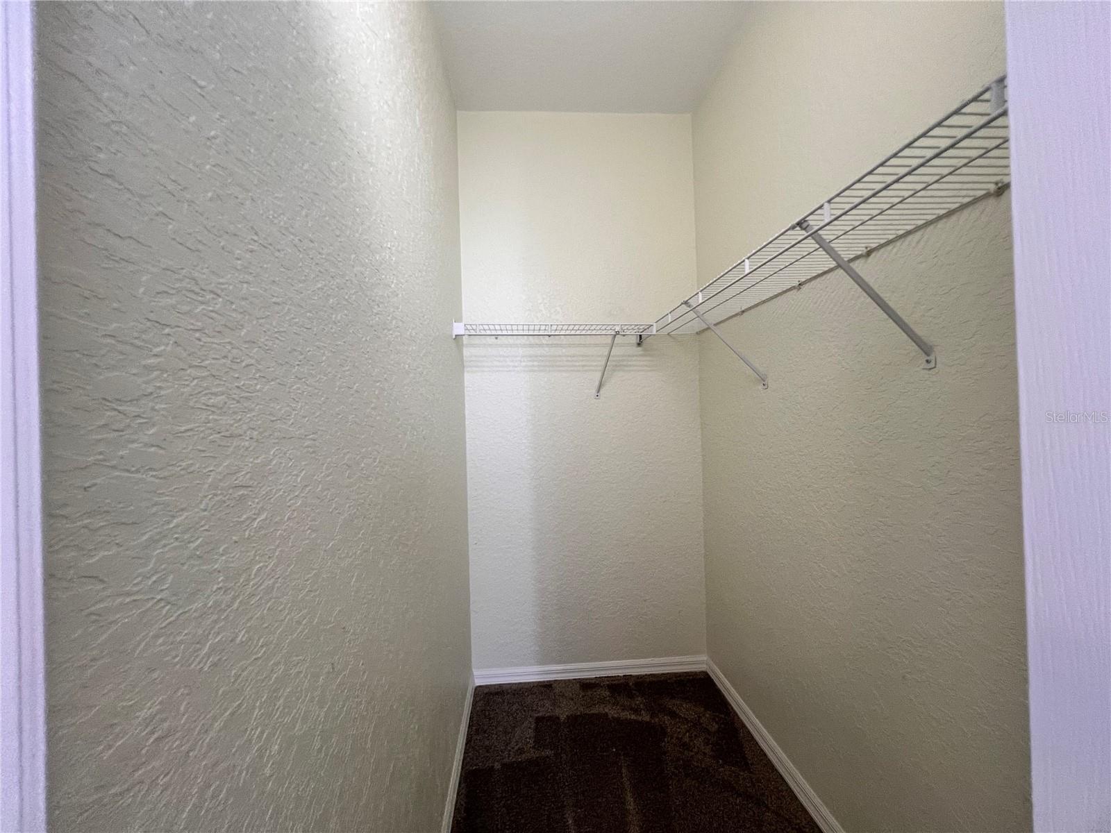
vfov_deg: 89.9
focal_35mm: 13
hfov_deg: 106.2
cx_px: 556
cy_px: 416
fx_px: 417
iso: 200
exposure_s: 1/120
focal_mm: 1.57
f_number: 1.8
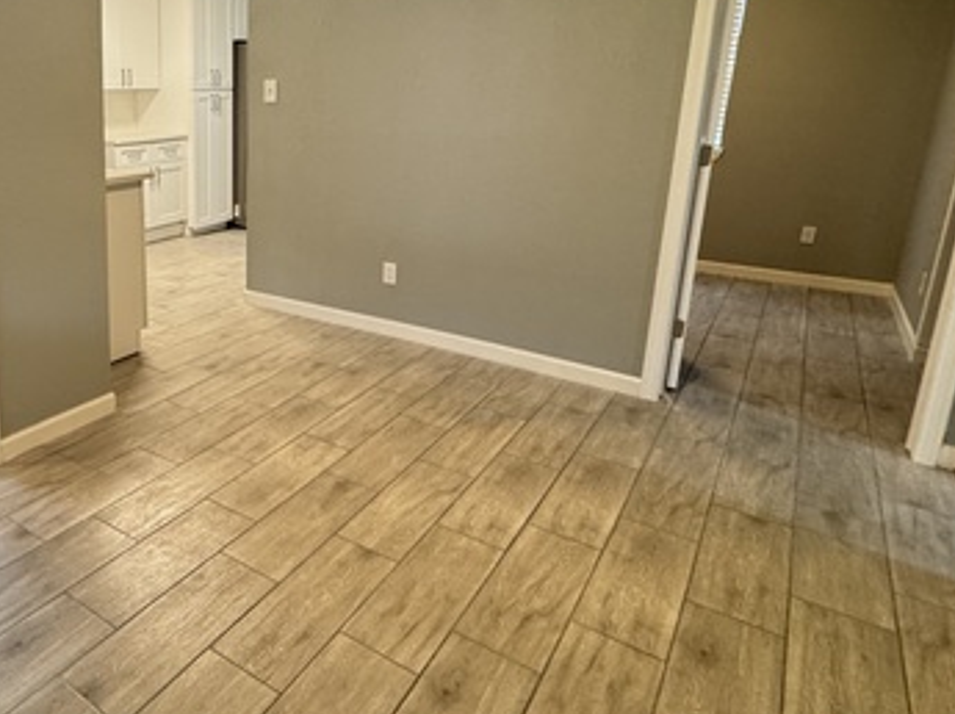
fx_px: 717
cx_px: 155
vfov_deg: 52.4
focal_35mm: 26
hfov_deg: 60.4
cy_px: 268
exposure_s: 1/60
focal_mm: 2.22
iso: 320
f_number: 2.2
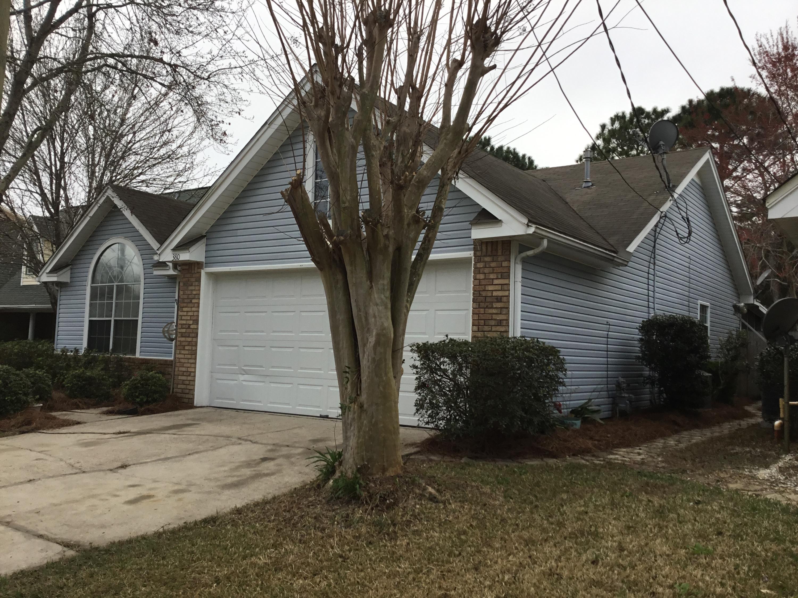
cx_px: 399
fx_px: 715
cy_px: 299
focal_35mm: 31
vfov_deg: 45.4
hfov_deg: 58.4
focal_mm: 3.3
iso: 25
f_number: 2.4
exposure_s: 1/206
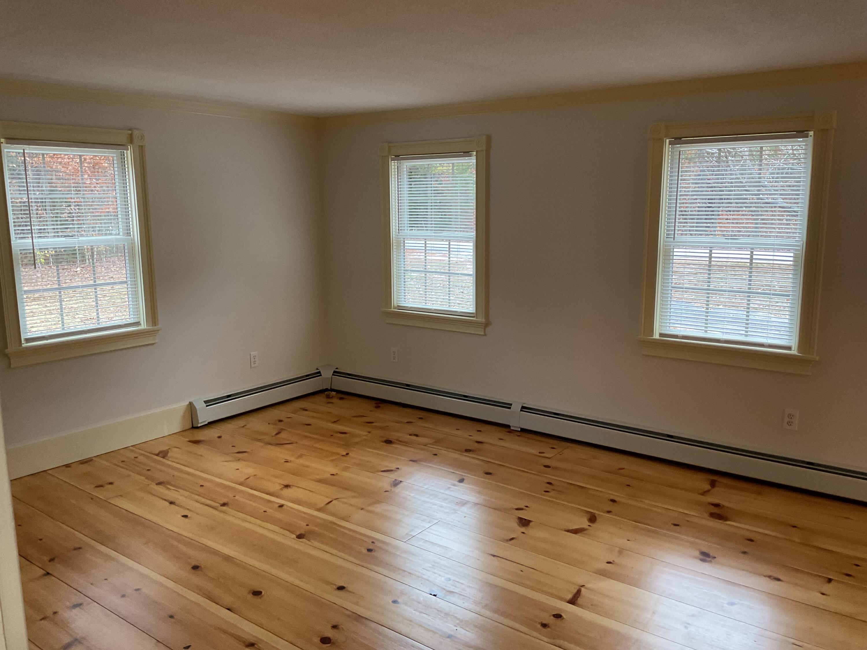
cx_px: 434
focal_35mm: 29
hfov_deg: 61.7
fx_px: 726
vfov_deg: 48.2
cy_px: 325
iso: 100
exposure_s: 1/60
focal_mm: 3
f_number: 1.8
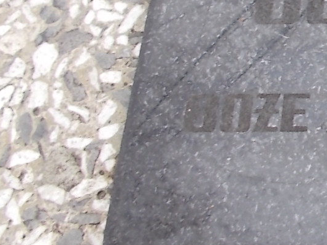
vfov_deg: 18.3
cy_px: -12
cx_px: 442
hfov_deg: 22.1
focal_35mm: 78
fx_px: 737
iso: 80
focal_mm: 4.6
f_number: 3.2
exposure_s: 1/40
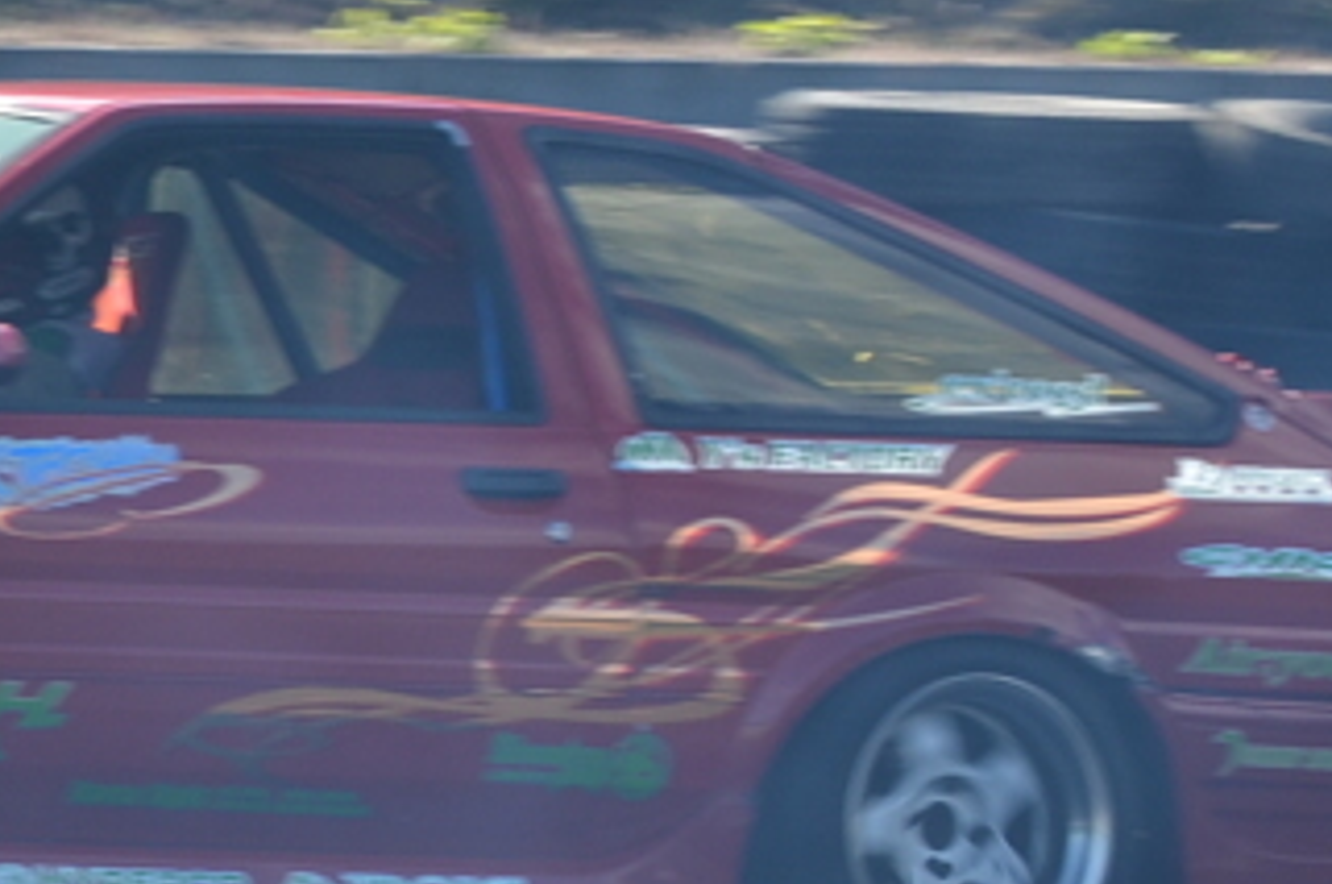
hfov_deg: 4.3
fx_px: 17659
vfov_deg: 2.9
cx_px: -137
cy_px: 598
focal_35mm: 478
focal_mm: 100
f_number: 11
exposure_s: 1/200
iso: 200
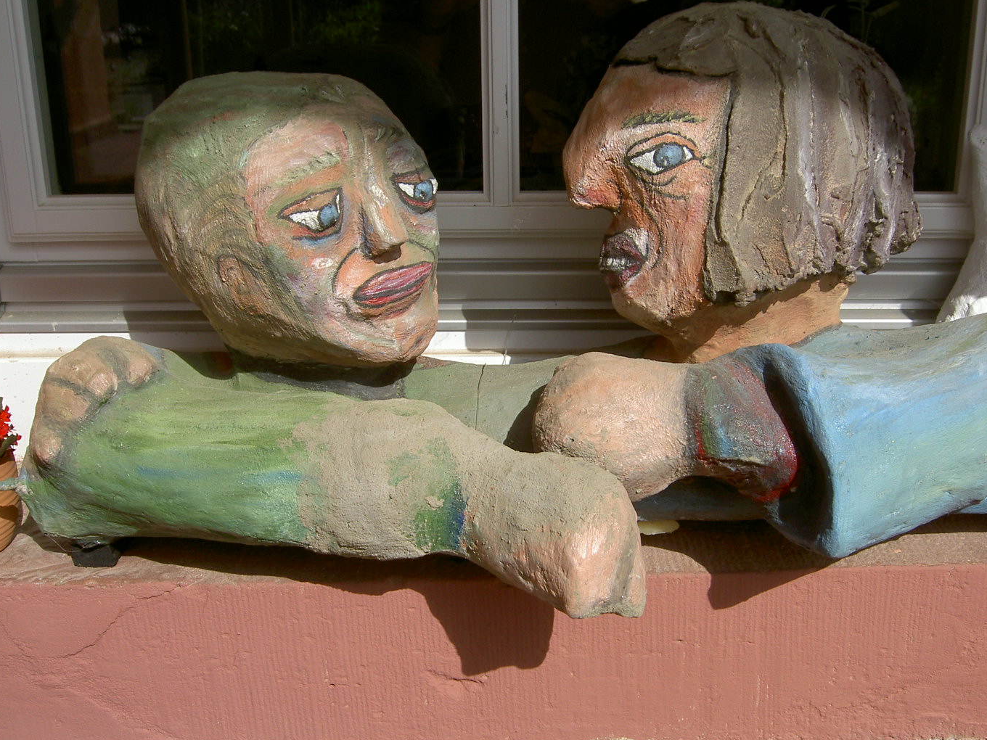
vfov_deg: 36.0
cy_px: 375
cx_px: 548
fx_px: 1141
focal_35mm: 40
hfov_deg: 46.7
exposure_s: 1/500
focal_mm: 5.6
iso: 50
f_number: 4.7
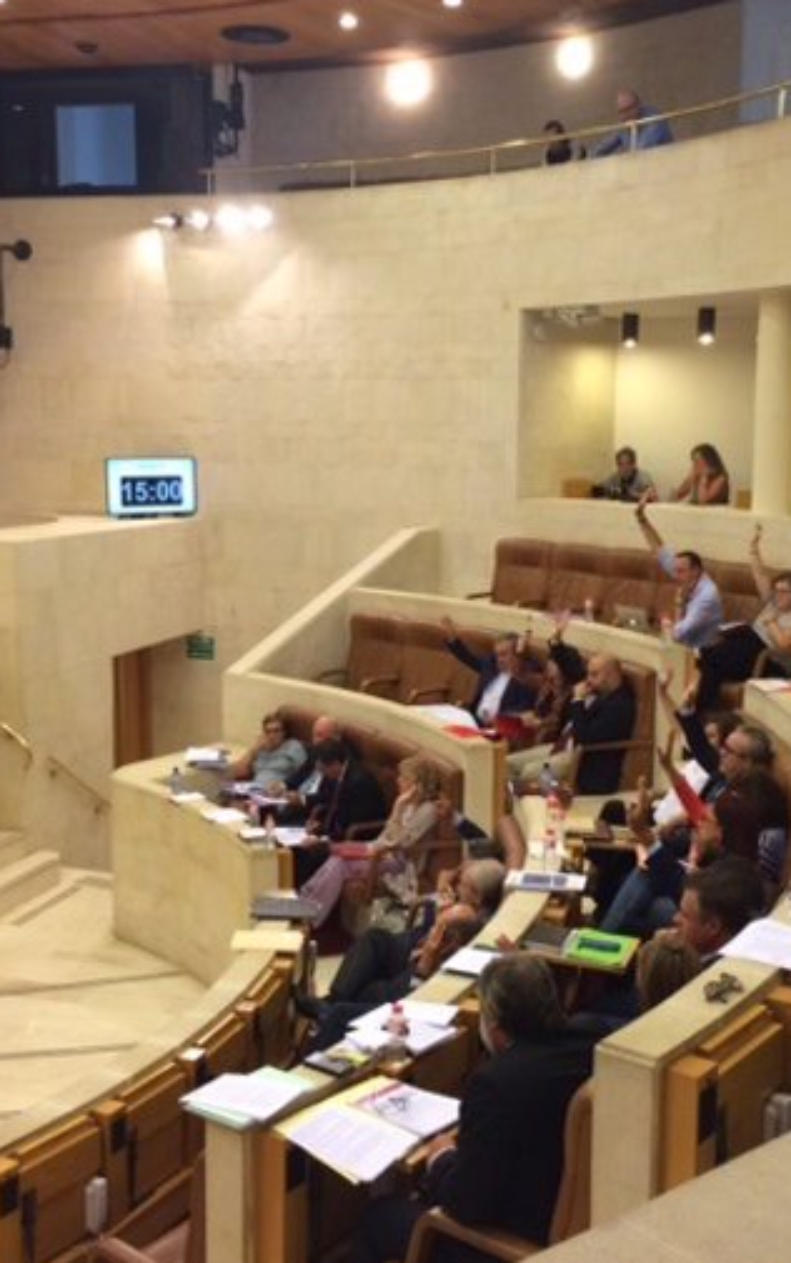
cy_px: 628
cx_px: 481
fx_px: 1447
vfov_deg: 47.2
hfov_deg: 30.5
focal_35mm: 42
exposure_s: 1/33
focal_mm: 4.15
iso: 160
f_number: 2.2
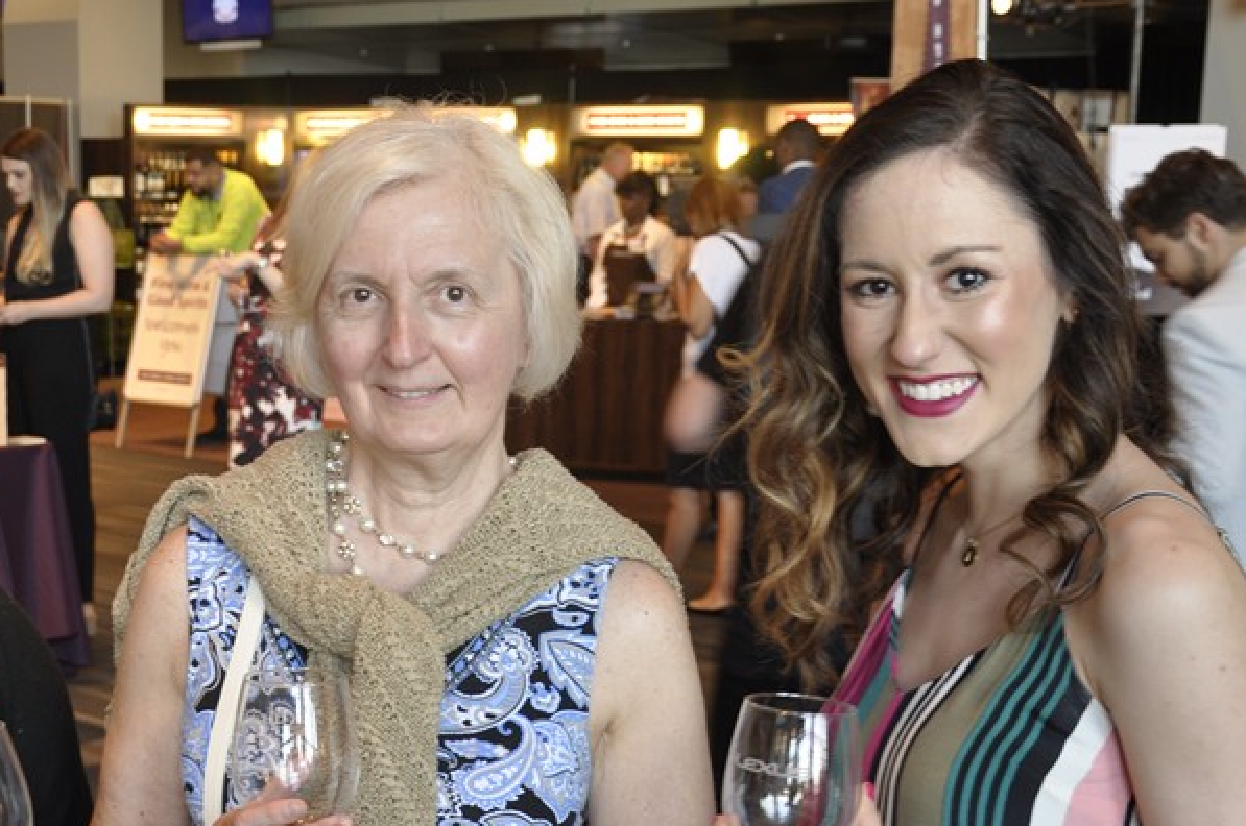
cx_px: 415
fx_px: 2171
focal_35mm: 63
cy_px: 559
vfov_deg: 21.5
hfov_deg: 31.8
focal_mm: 25
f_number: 5
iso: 400
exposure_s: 1/20
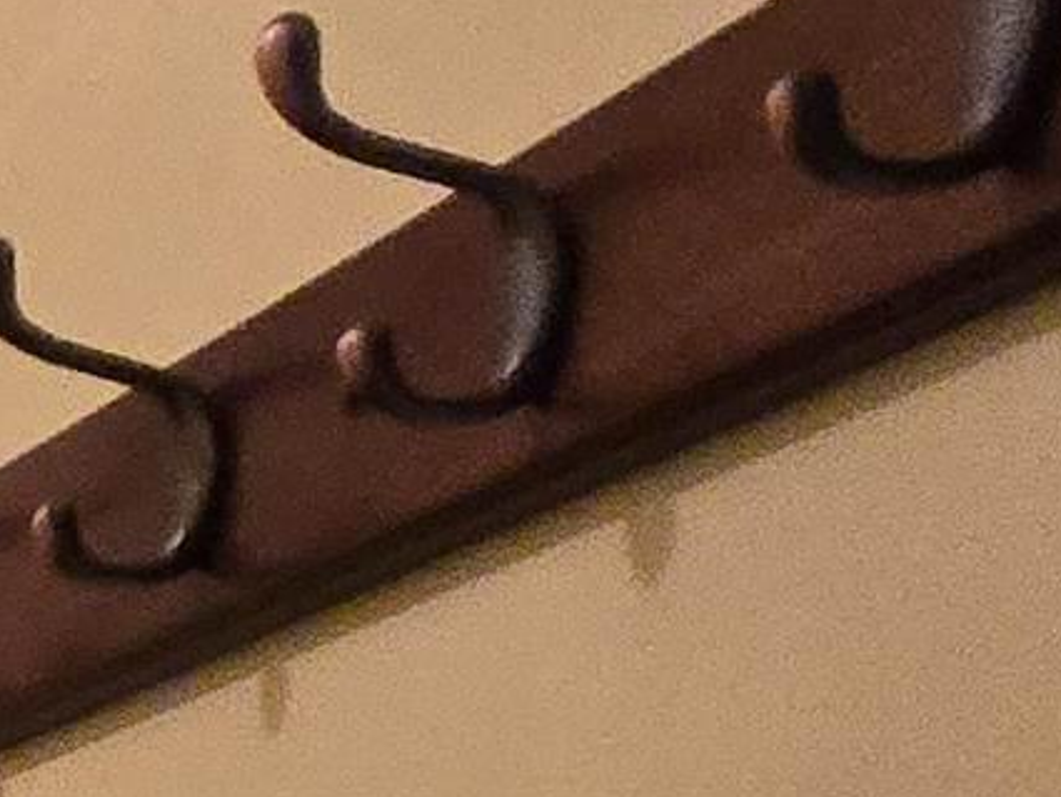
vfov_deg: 12.8
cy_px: 1809
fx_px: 2882
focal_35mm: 94
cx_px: -1720
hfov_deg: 13.1
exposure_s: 1/60
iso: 400
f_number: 2.2
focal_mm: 2.2
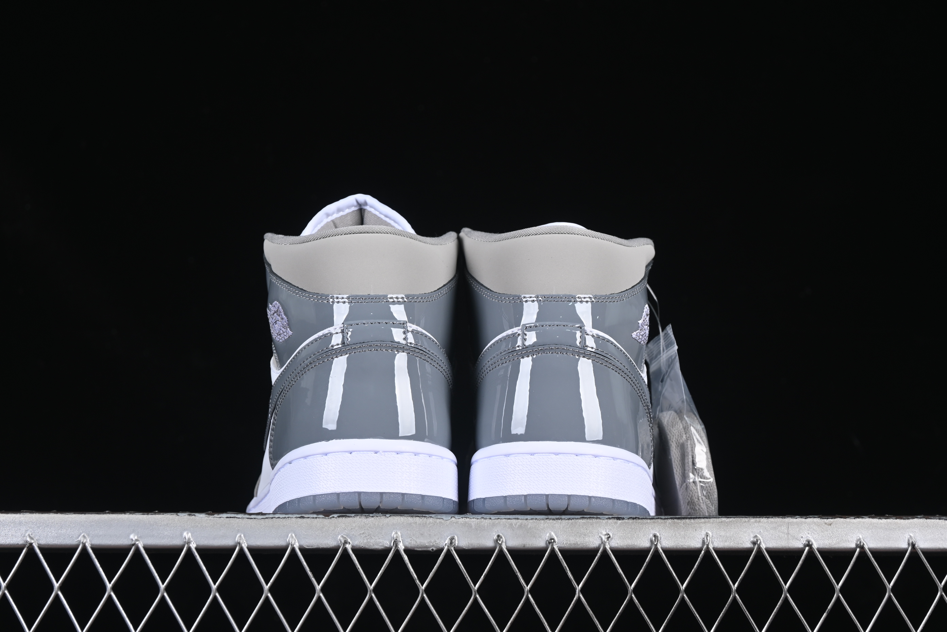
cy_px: 316
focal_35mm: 75
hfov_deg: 27.0
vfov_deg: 18.2
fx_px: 1973
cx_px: 474
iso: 160
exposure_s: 1/80
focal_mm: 50
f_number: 7.1
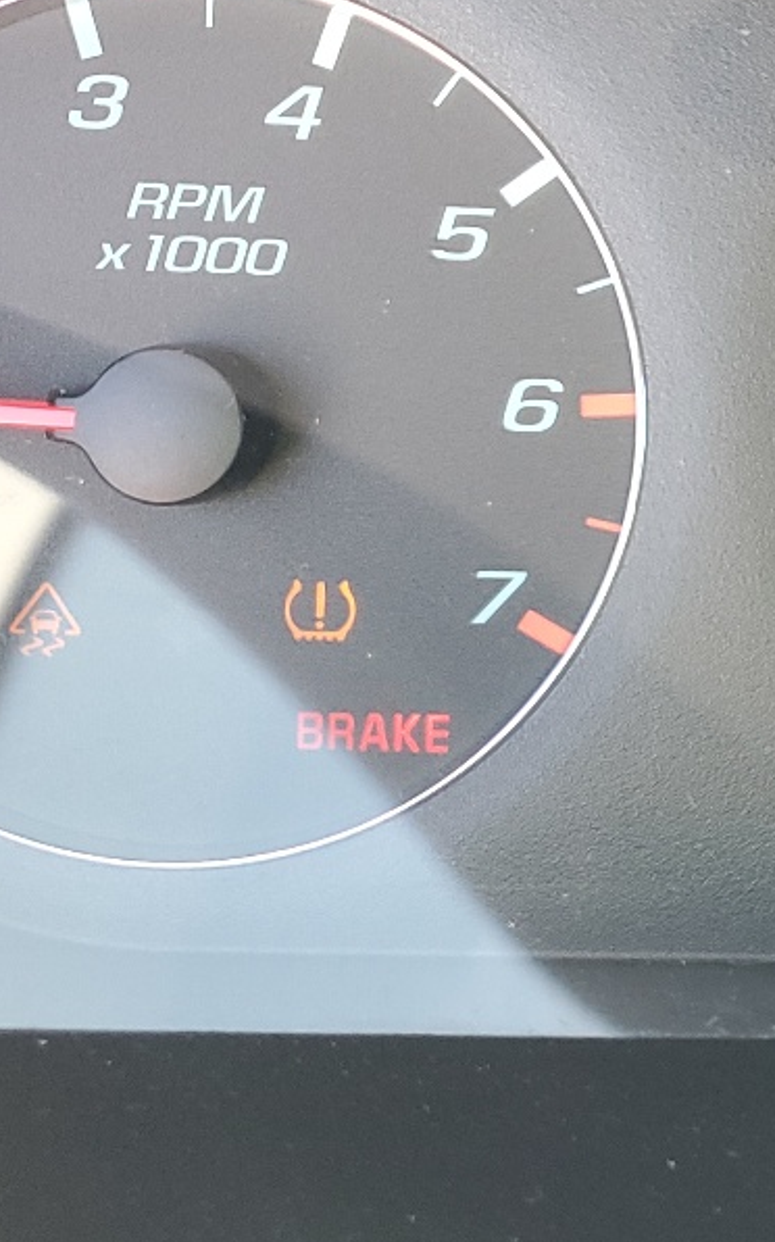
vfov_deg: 27.6
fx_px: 2503
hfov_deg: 15.8
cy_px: 356
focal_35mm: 74
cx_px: 1256
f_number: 1.5
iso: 82
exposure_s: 1/120
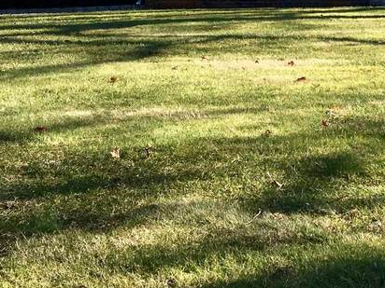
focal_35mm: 90
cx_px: 358
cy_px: -4
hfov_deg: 21.2
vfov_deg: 16.1
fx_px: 1001
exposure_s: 1/1131
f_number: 2.2
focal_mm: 4.15
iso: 25
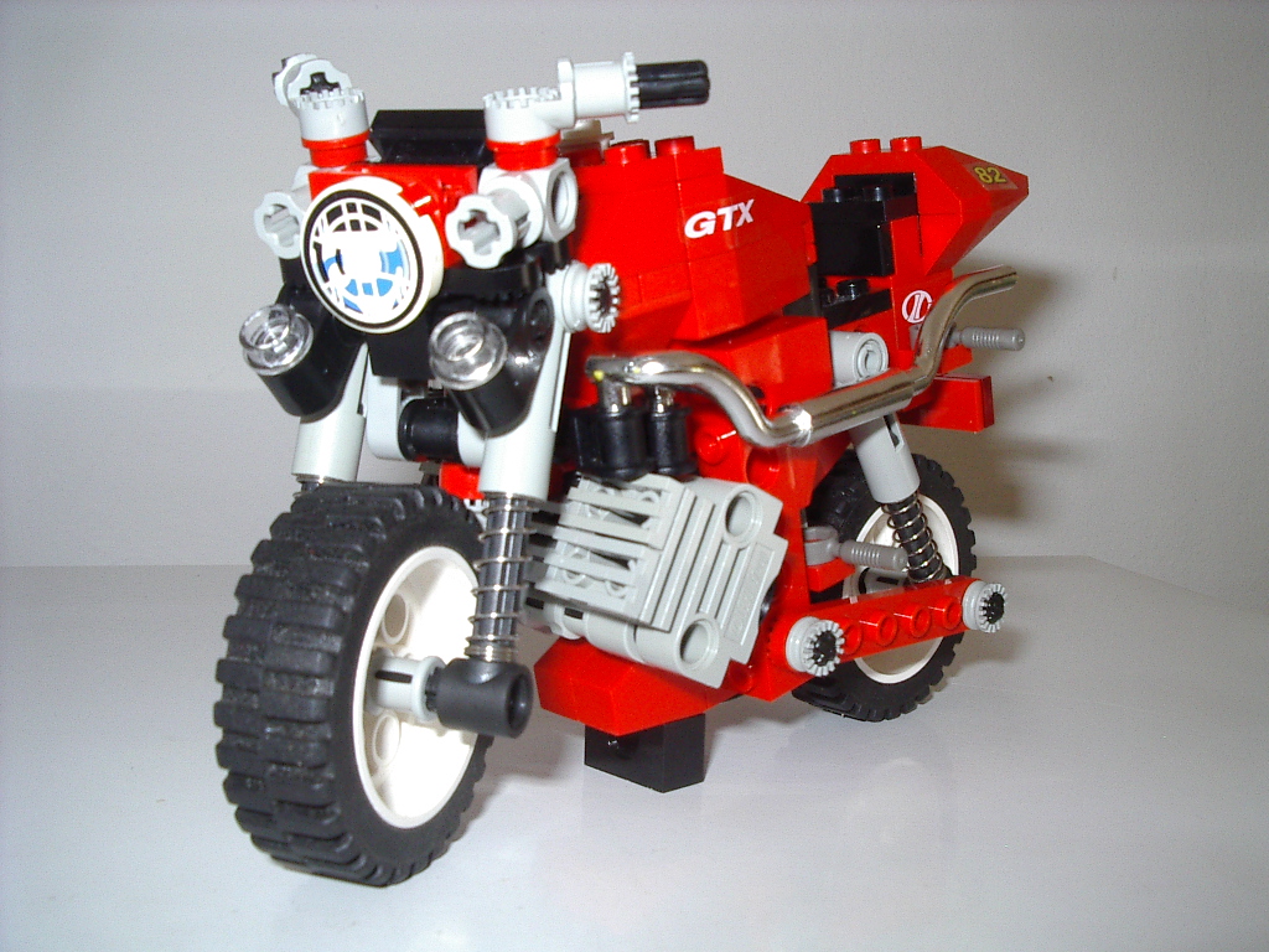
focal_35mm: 38
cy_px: 476
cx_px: 634
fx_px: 1393
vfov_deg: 37.7
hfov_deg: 49.0
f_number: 4.8
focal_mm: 5.8
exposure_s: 1/60
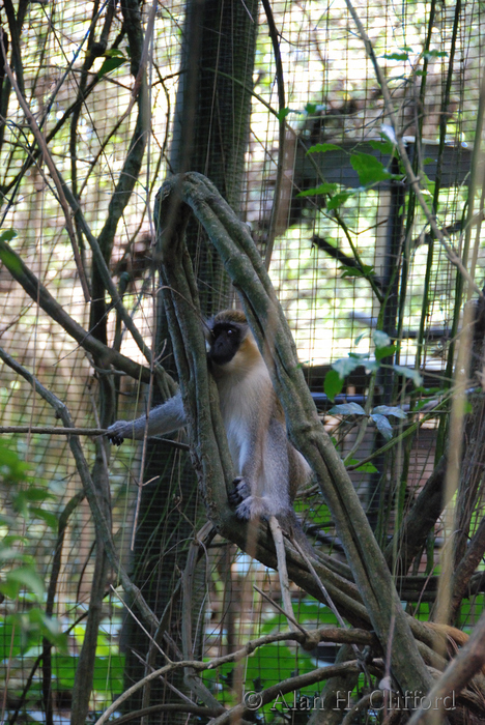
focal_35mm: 158
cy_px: 362
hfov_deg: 8.7
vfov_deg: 13.0
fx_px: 3176
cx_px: 242
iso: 1600
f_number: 5.6
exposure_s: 1/30
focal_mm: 105
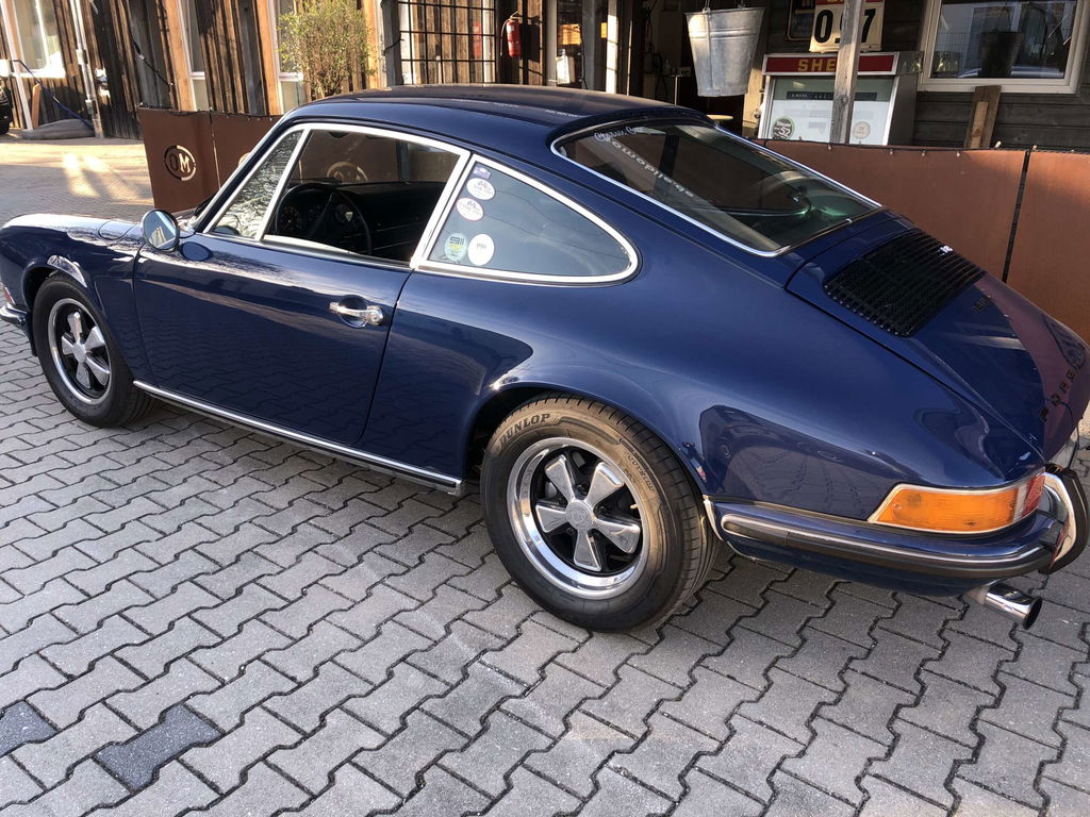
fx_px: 882
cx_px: 545
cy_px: 408
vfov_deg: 49.7
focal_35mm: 28
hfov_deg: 63.4
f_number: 1.8
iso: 20
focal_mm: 3.99
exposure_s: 1/153
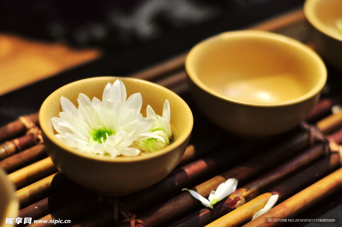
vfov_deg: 18.1
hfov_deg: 27.0
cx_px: 171
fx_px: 712
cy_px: 114
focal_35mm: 75
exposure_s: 1/80
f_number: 2.5
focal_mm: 50
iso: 1000
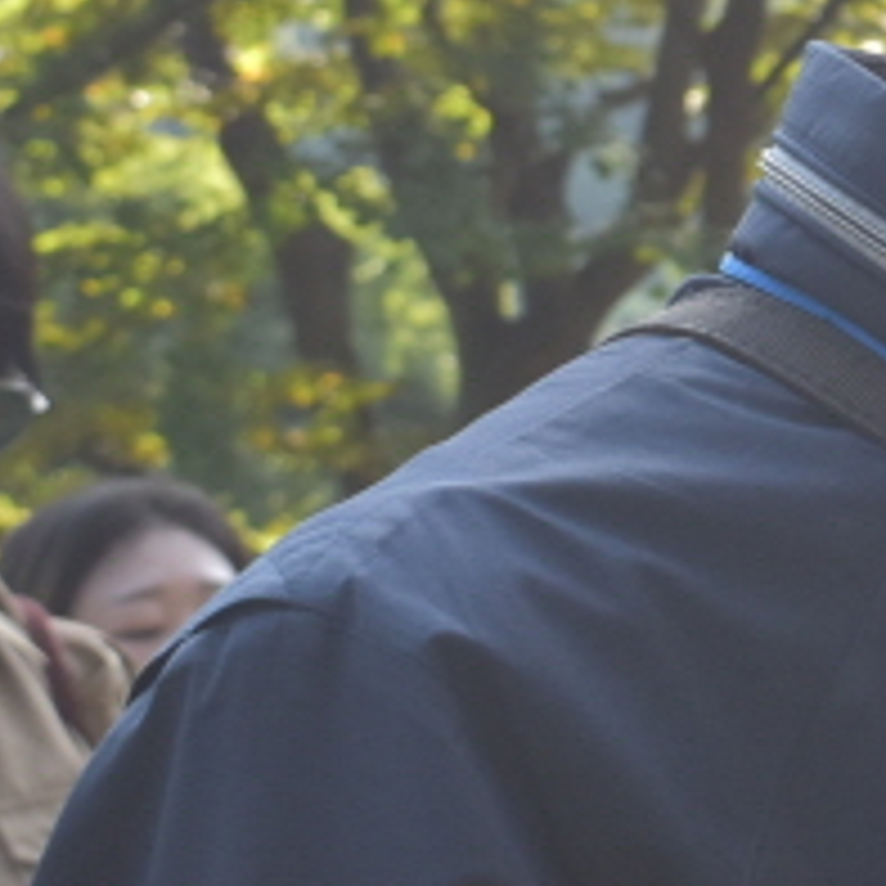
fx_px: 5994
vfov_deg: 8.4
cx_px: 1853
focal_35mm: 207
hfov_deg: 8.0
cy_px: 153
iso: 400
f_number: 7.1
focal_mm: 32
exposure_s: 1/200
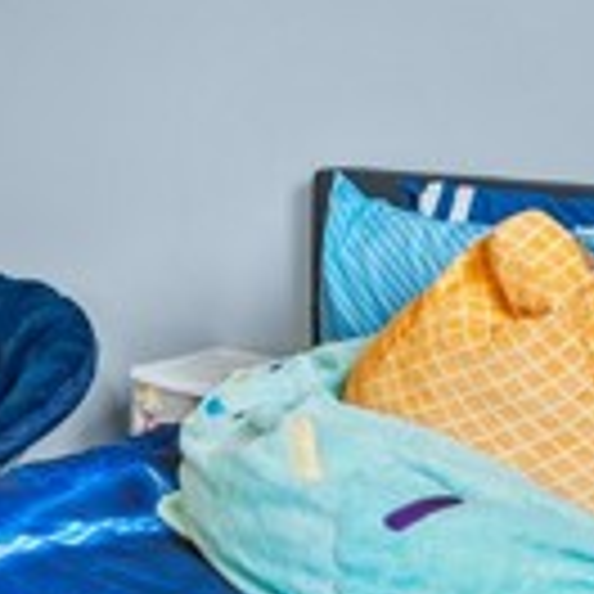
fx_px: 1281
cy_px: 38
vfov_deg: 25.2
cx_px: -342
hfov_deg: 21.2
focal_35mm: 66
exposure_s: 1/10
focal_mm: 16
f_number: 8
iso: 2000
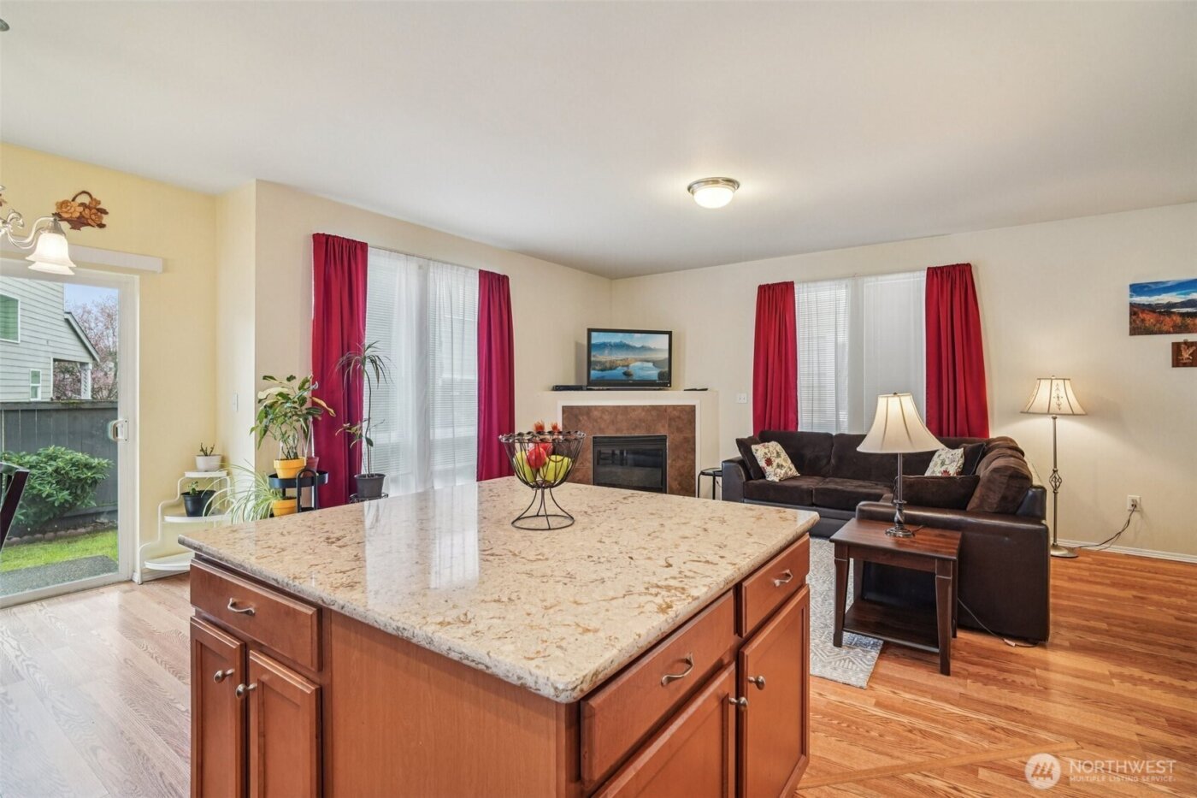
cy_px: 399
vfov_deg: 73.7
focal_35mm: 16
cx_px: 598
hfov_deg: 96.7
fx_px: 532
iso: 1600
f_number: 8
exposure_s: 1/30
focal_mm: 16
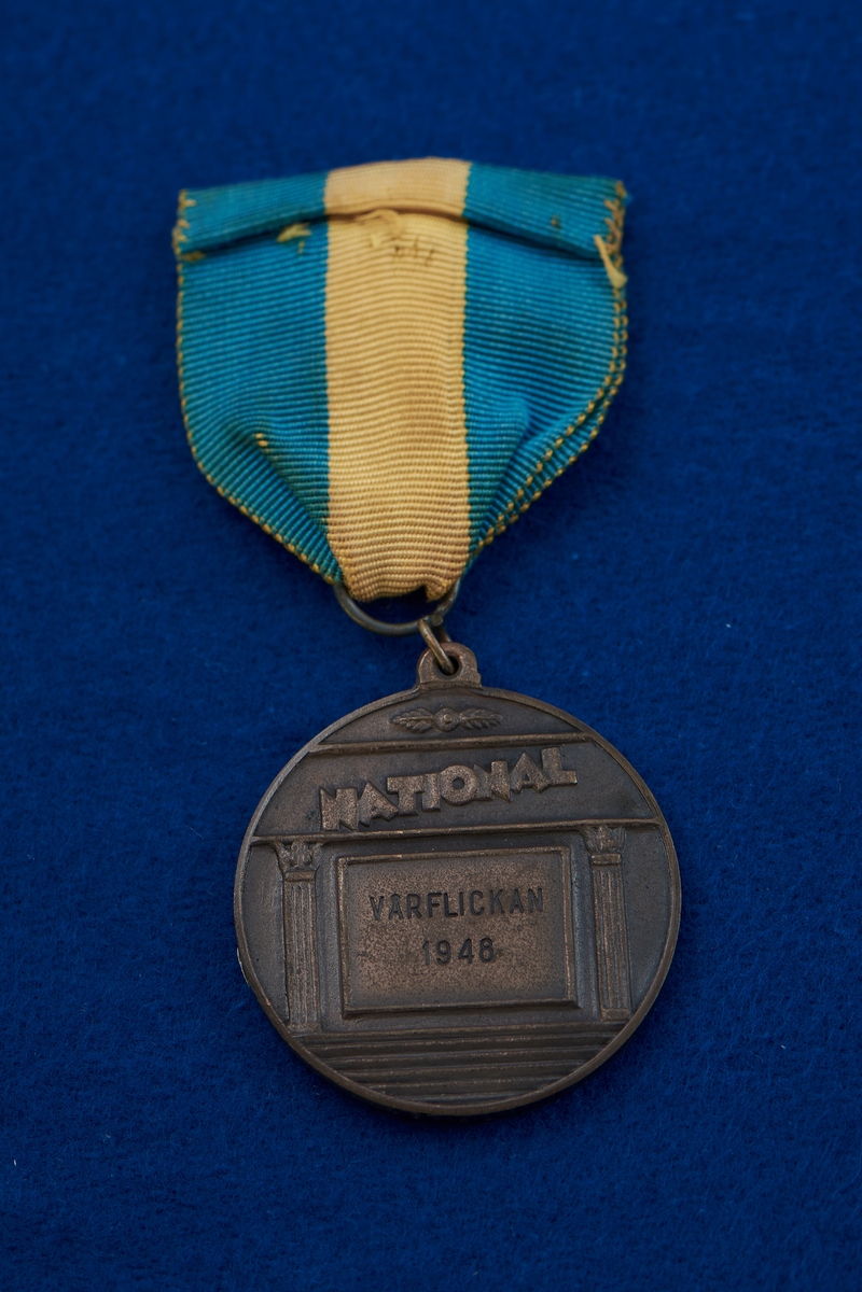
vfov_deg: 13.0
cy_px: 646
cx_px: 431
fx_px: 5656
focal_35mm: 158
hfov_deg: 8.7
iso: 320
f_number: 9
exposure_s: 1/80
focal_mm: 105
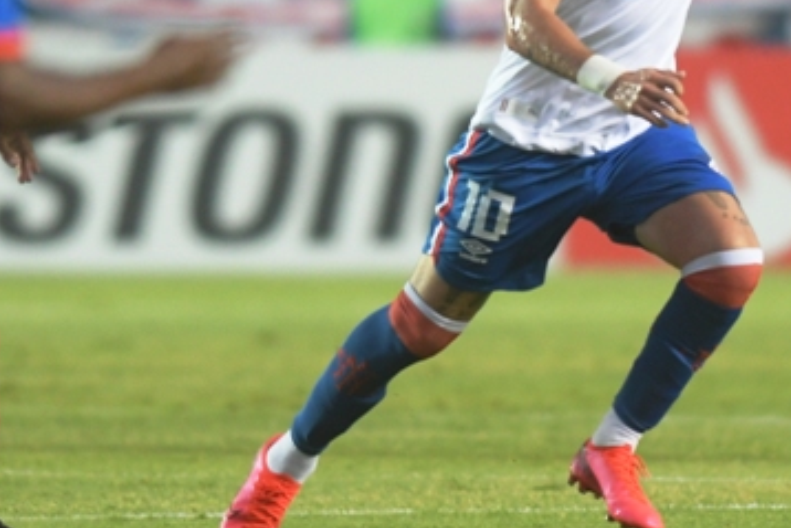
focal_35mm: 1286
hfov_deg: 1.6
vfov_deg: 1.1
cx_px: 577
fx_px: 28266
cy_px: 154
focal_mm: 300
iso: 1600
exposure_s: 1/640
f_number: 3.2
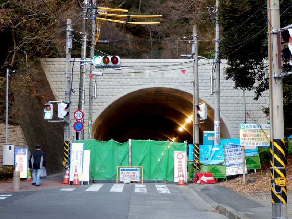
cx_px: 146
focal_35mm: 76
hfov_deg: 25.7
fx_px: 641
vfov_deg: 19.4
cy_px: 110
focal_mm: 13.5
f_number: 4.9
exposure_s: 1/80
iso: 500
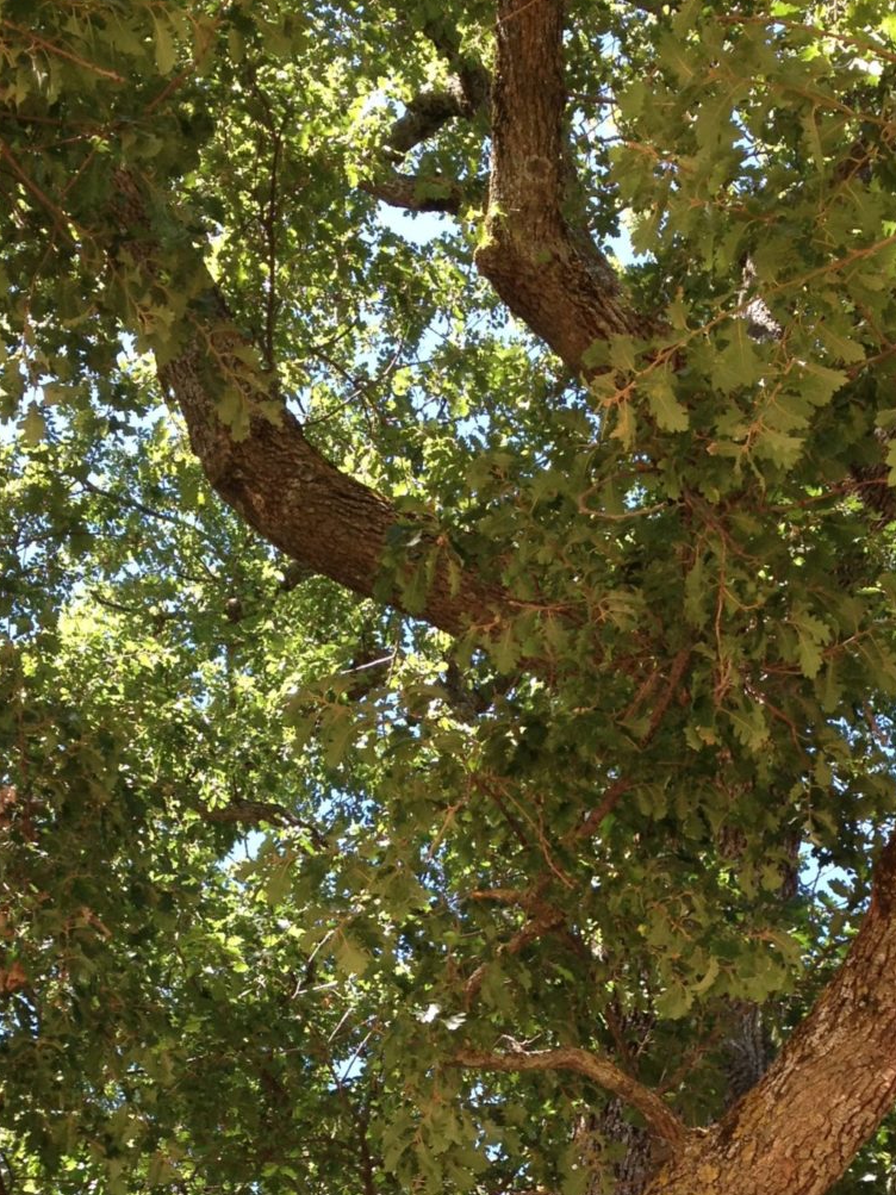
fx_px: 2313
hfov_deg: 21.9
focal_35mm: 67
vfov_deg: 27.8
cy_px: 1088
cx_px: 481
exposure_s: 1/155
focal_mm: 4.28
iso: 50
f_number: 2.4
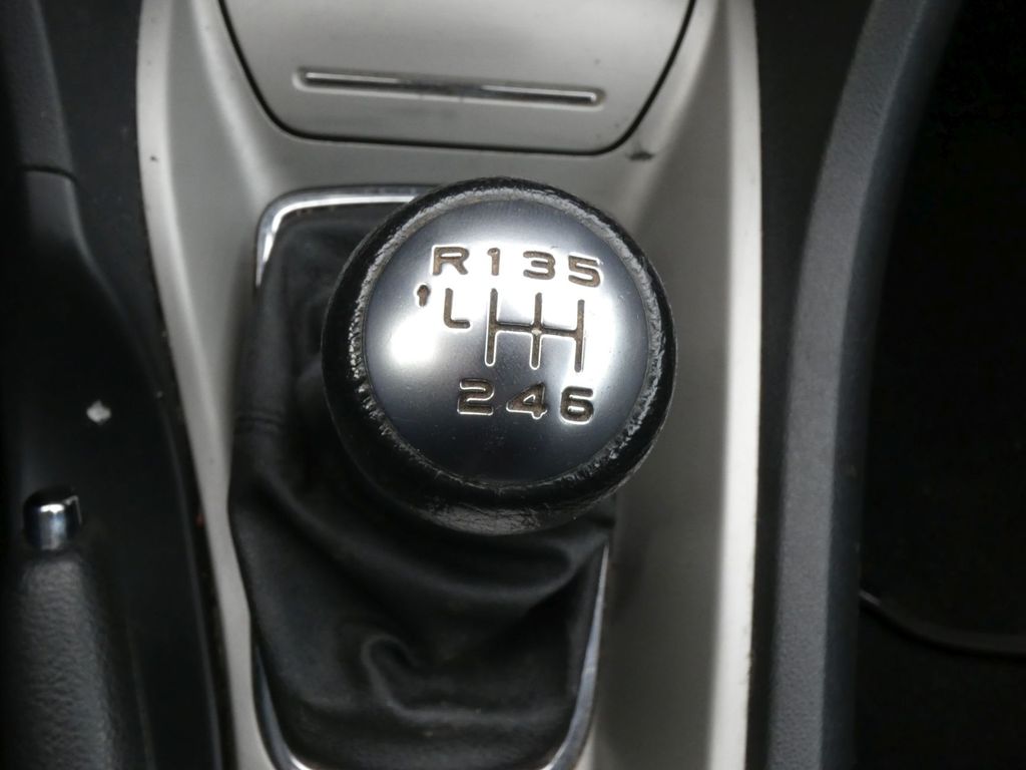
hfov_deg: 51.4
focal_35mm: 36
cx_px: 513
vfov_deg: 39.7
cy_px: 385
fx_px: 1067
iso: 320
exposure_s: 1/80
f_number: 6.3
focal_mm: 6.5
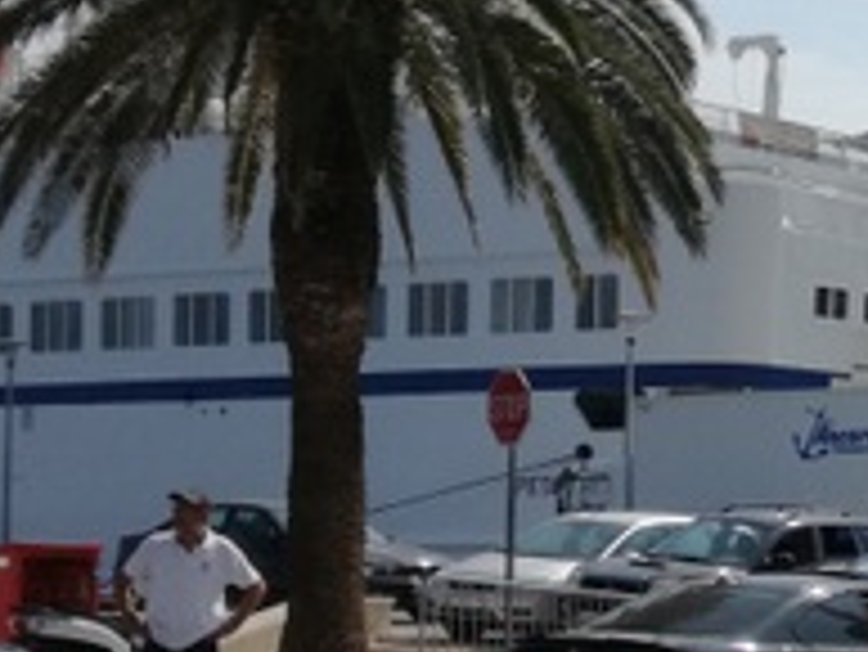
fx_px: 2810
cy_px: 508
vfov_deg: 13.2
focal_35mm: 112
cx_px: 1408
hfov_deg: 15.7
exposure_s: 1/2183
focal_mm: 3.79
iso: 50
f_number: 2
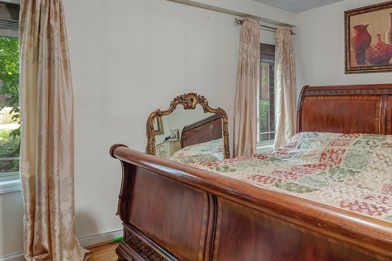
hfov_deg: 70.0
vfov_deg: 51.0
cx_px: 253
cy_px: 109
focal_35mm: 25
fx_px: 272
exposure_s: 1/3.33
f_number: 9
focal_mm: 10
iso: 800
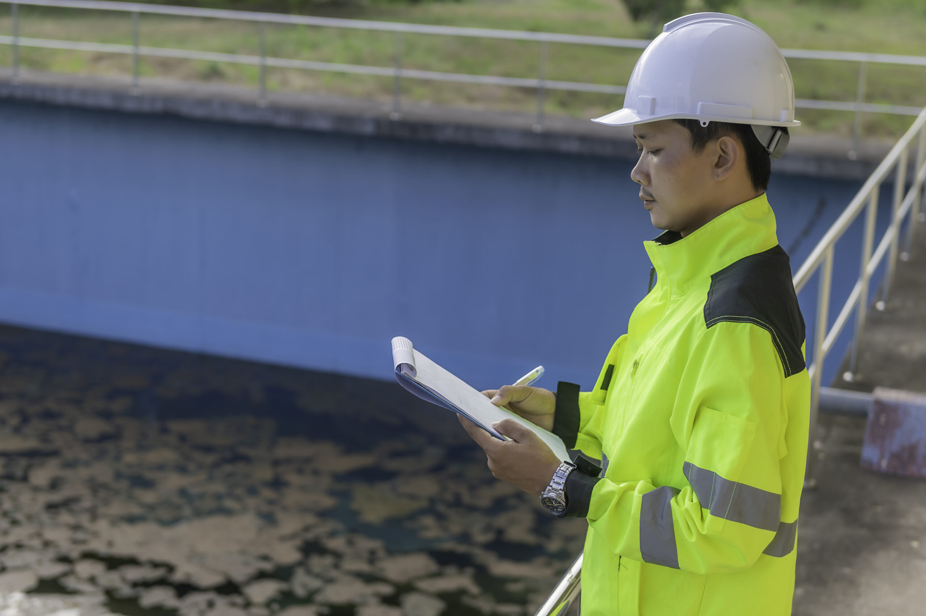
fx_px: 1542
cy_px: 308
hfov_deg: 33.4
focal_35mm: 60
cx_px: 463
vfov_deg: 22.6
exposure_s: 1/160
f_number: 4
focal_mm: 60
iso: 100
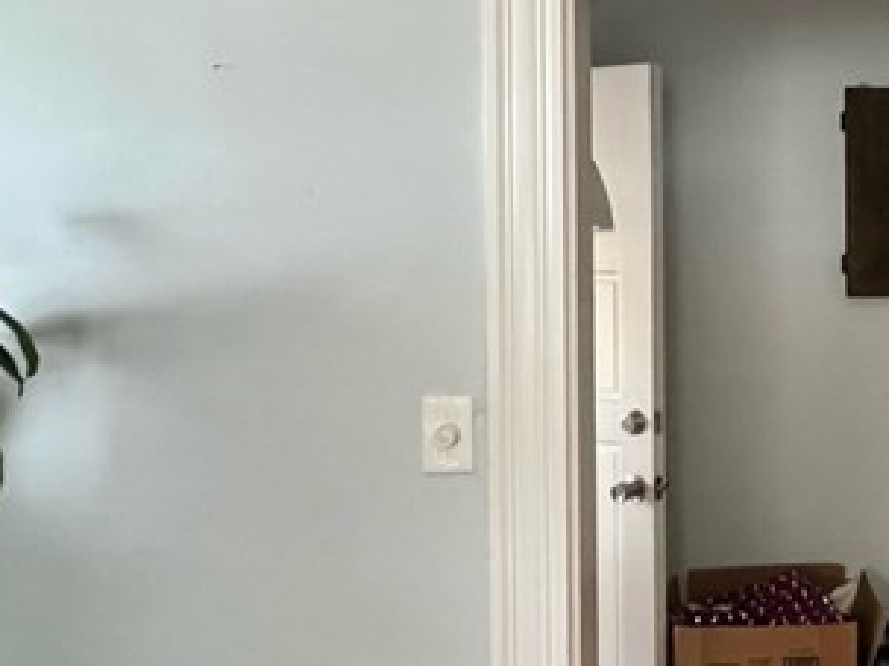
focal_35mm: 44
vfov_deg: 32.8
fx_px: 1130
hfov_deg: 36.9
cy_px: 279
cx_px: 954
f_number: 1.8
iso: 250
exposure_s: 1/120
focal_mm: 1.57
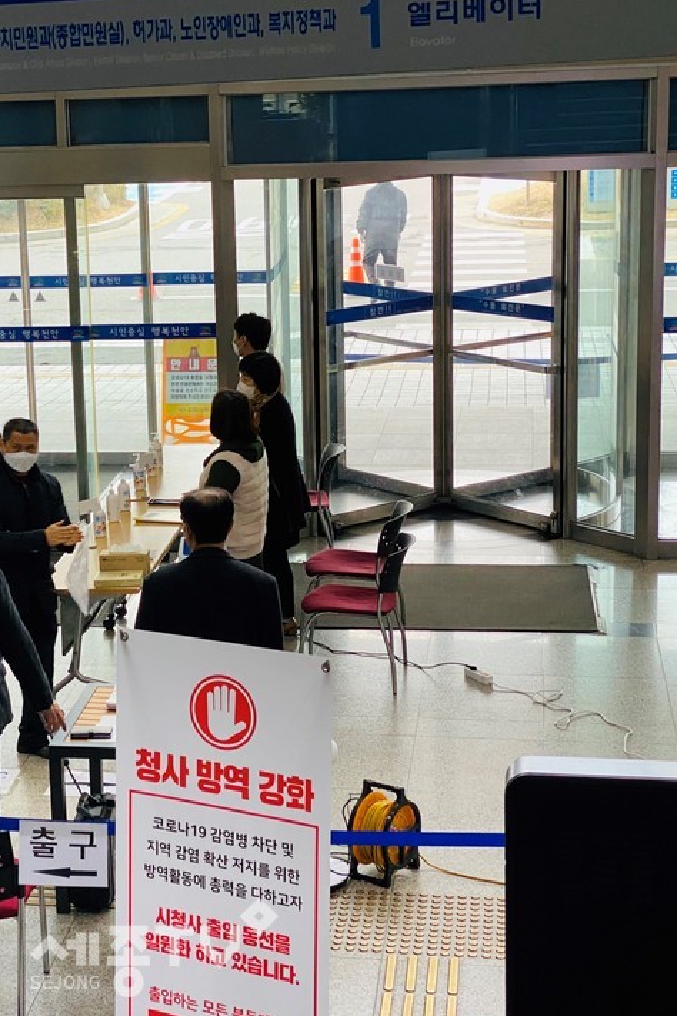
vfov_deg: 27.7
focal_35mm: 73
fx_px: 2059
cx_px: 133
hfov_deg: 18.5
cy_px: 504
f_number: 2
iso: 160
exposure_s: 1/60
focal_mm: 6
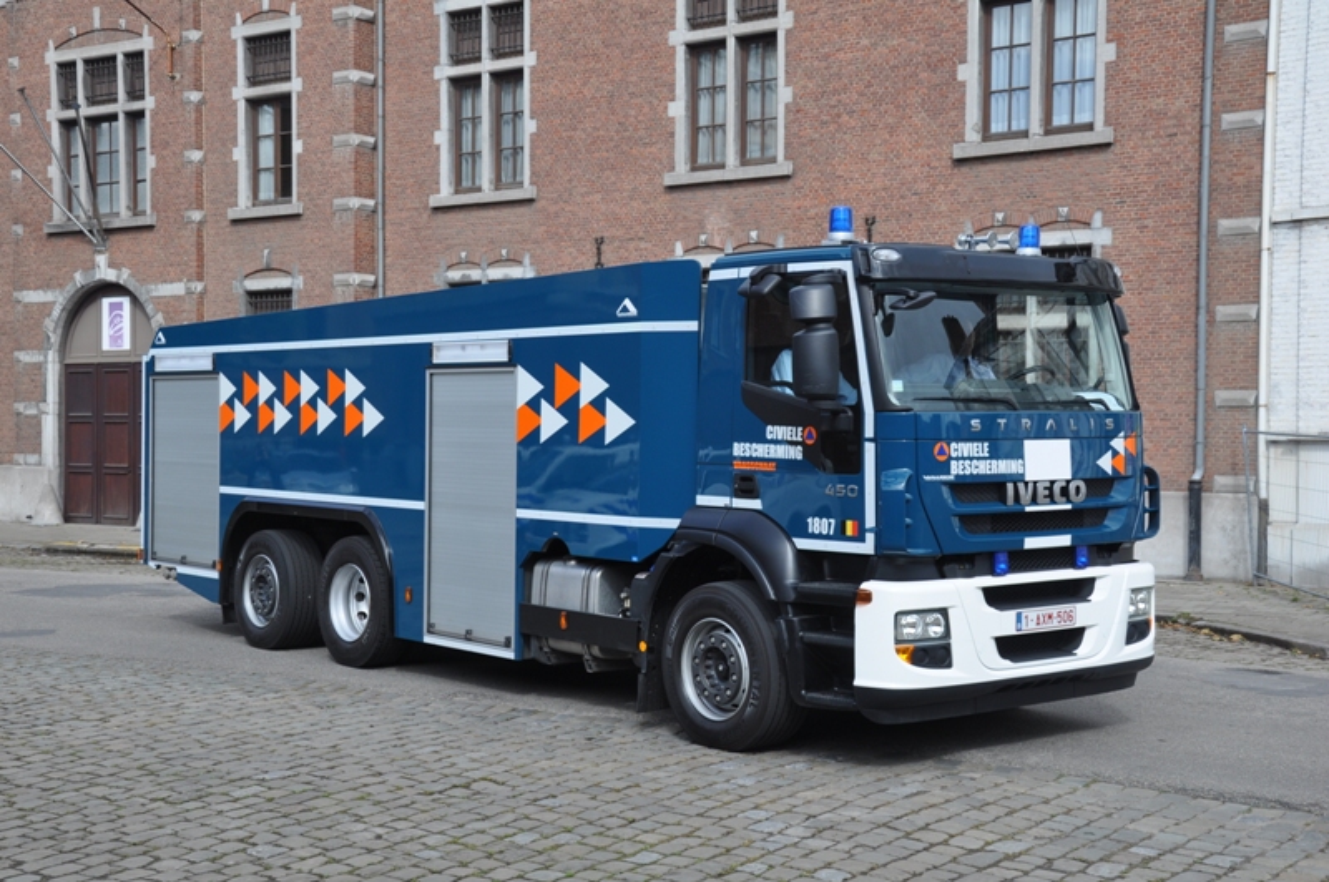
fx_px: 1769
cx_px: 664
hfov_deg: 41.2
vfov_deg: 28.0
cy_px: 441
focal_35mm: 48
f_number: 8
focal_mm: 32
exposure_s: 1/250
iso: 200
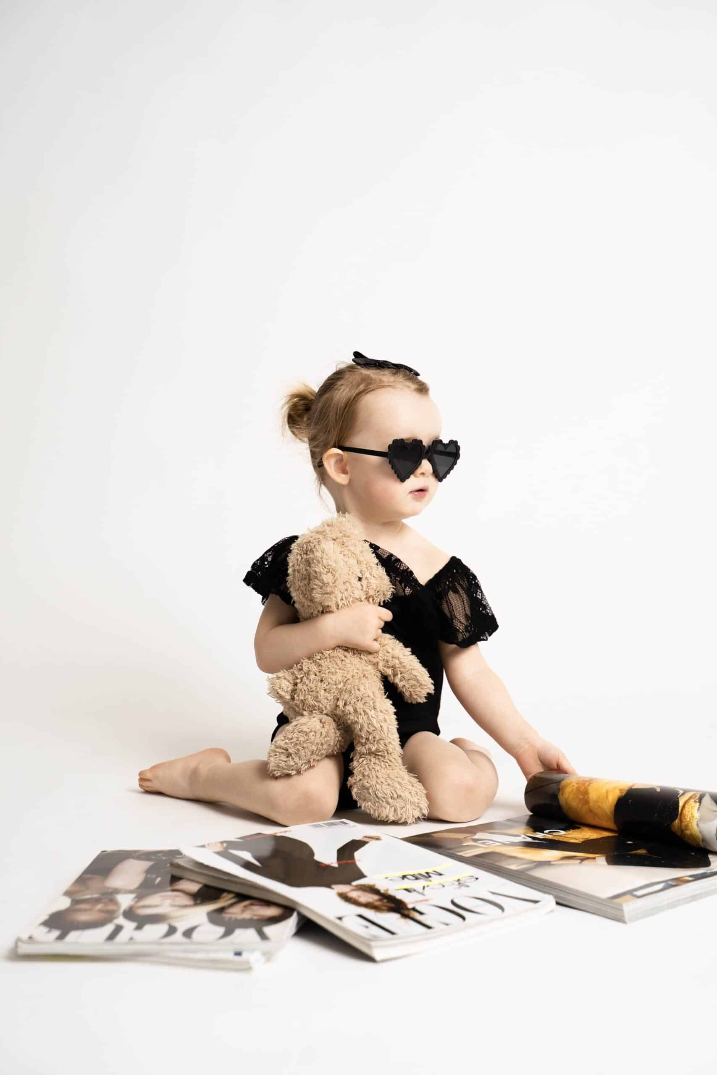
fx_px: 1673
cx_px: 358
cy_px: 538
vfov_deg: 35.6
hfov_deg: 24.2
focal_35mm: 56
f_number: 4.5
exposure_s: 1/160
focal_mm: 56
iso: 125
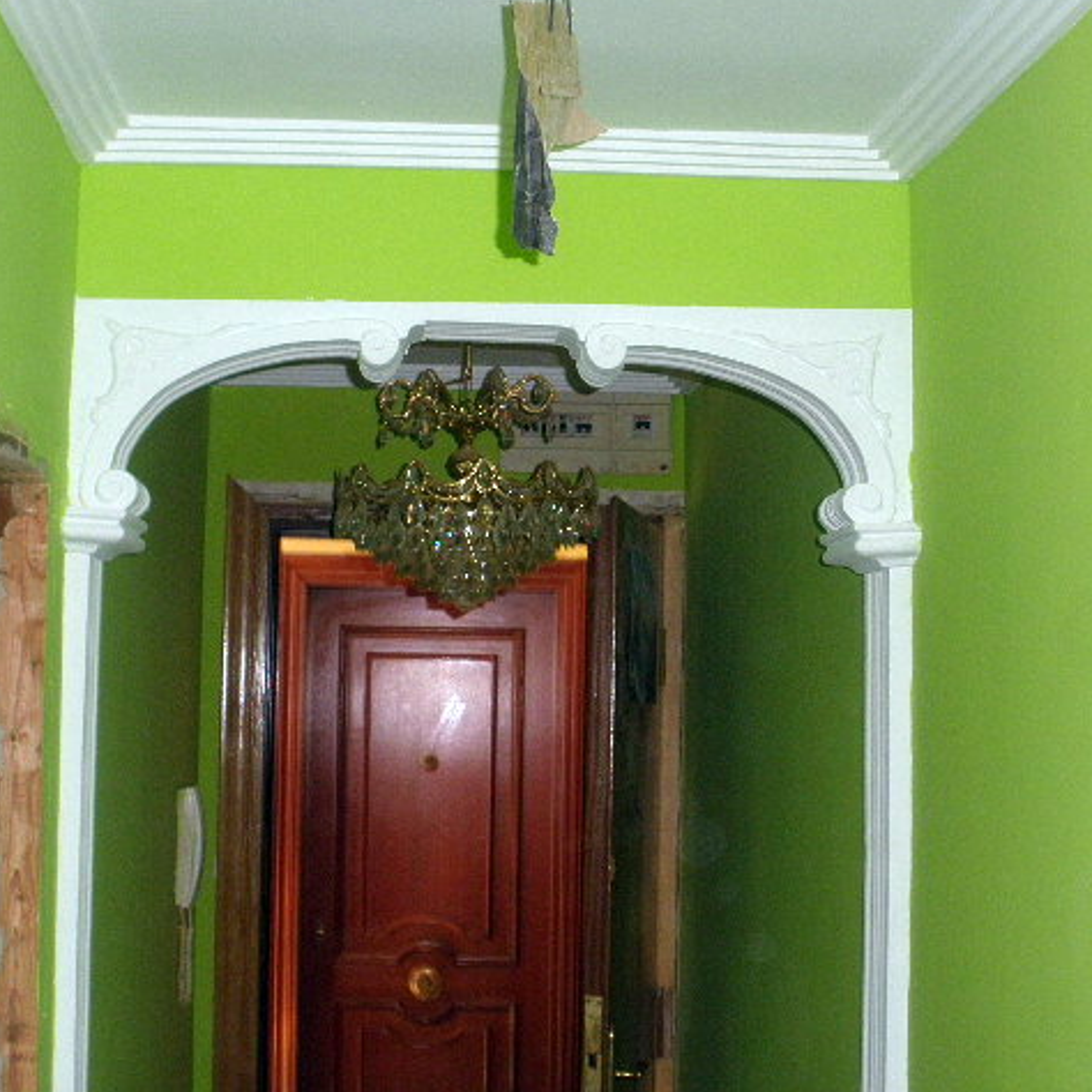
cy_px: 541
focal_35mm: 62
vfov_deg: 27.7
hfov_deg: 27.7
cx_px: 578
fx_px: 2213
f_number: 4.4
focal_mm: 9.1
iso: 320
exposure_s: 1/50
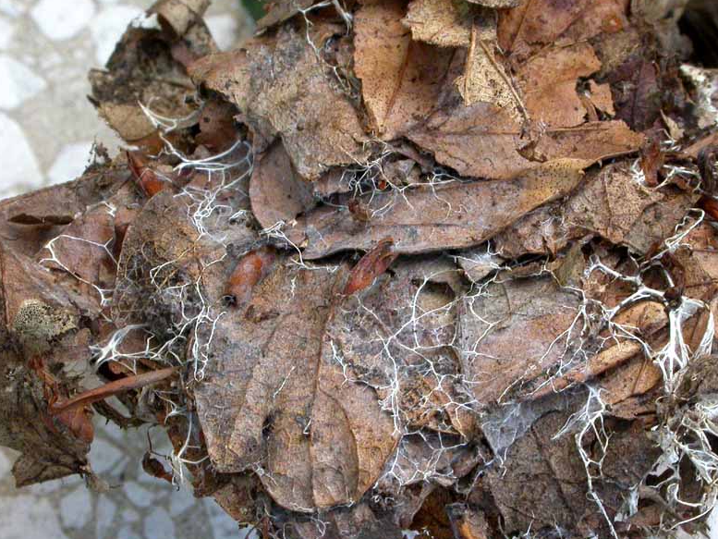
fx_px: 3133
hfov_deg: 13.1
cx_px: 372
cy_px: 284
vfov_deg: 9.8
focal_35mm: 151
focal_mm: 28.6
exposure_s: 1/30
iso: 200
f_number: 9.6
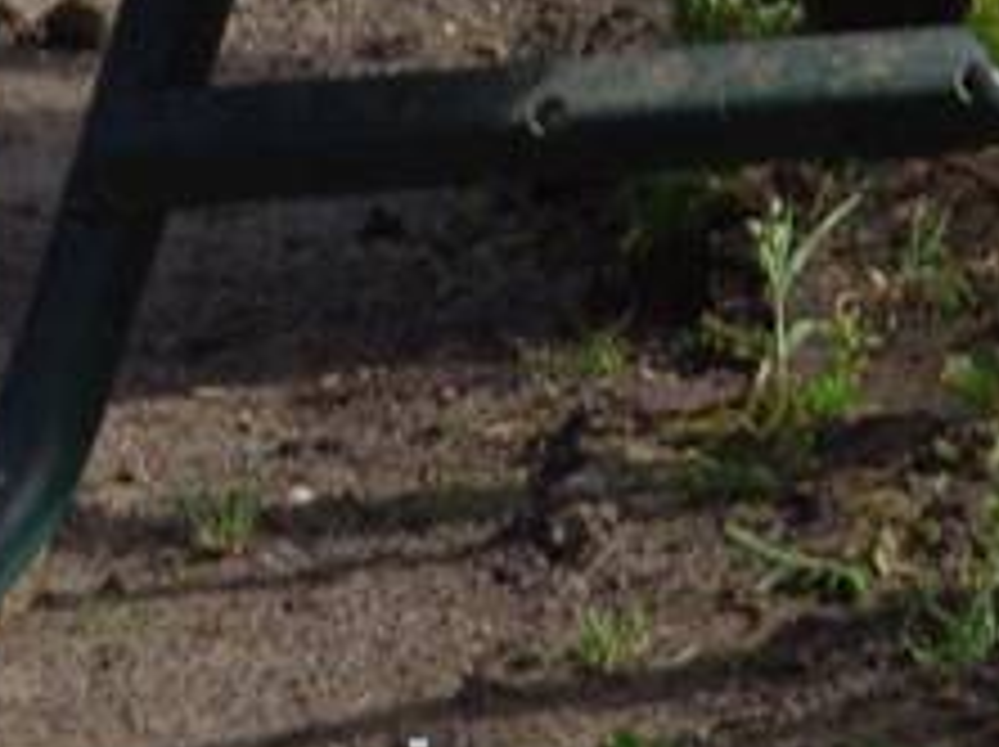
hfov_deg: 2.7
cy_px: -961
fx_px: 21016
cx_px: -140
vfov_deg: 2.0
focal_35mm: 729
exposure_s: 1/100
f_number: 13
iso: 200
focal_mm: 70
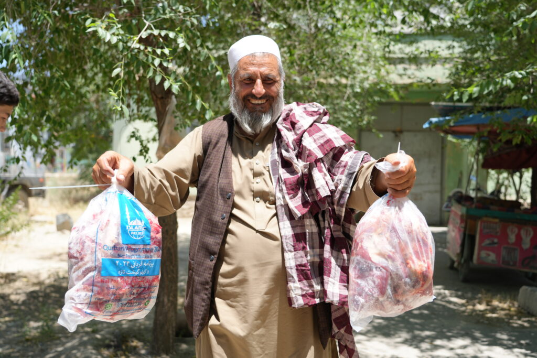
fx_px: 582
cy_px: 179
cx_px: 268
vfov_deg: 34.2
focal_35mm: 39
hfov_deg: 49.5
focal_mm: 39
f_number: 4.5
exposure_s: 1/400
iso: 100
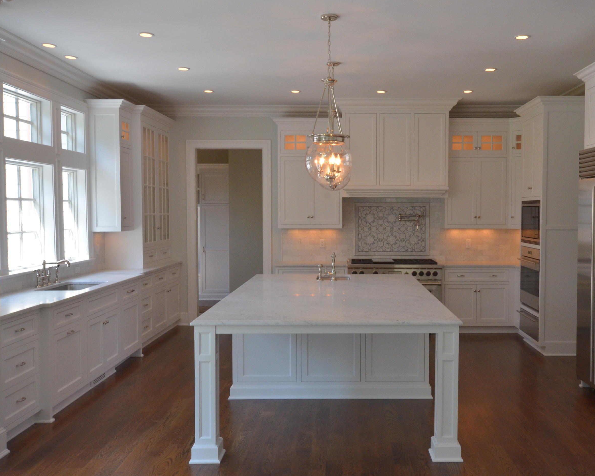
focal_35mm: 36
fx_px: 634
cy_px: 233
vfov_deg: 41.1
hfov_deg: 50.0
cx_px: 355
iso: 1100
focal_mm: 20
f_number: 11
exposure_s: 1/80
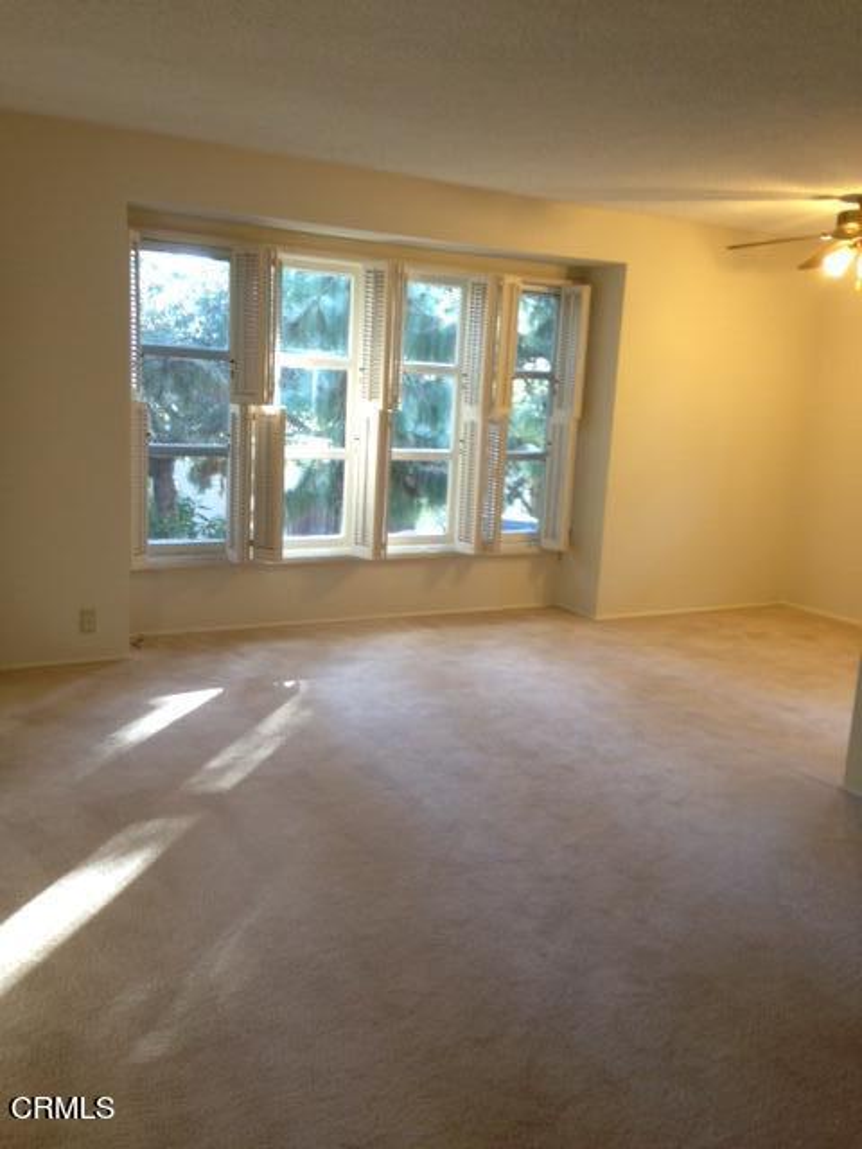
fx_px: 1096
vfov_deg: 55.4
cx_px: 431
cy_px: 574
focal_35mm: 33
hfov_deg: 42.9
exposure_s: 1/20
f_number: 2.4
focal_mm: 4.12
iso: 80
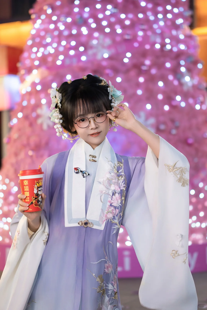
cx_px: 104
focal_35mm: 75
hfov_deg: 18.2
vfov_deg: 27.0
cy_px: 155
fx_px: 647
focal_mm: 50
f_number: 1.8
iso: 400
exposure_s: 1/125
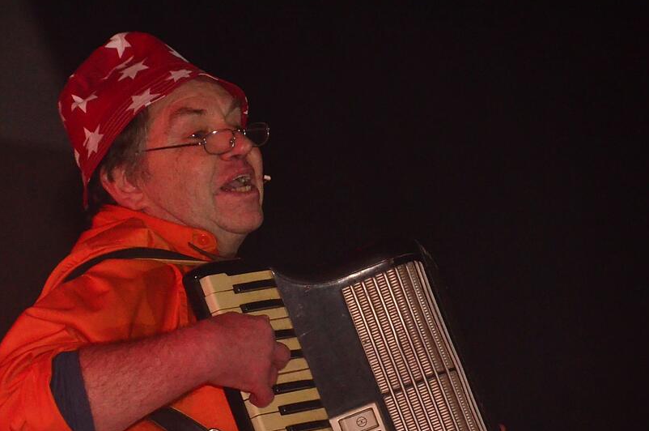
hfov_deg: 5.5
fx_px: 6726
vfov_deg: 3.7
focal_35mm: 374
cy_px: 282
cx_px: 216
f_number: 6.3
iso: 3200
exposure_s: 1/500
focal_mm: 185
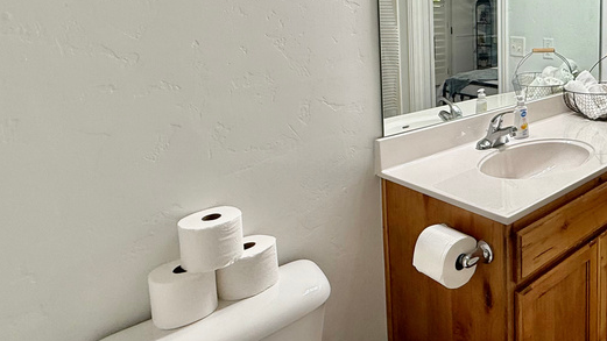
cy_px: 58
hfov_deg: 57.1
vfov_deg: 37.3
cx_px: 524
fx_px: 483
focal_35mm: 30
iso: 50
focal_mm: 2.22
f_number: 2.2
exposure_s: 1/120
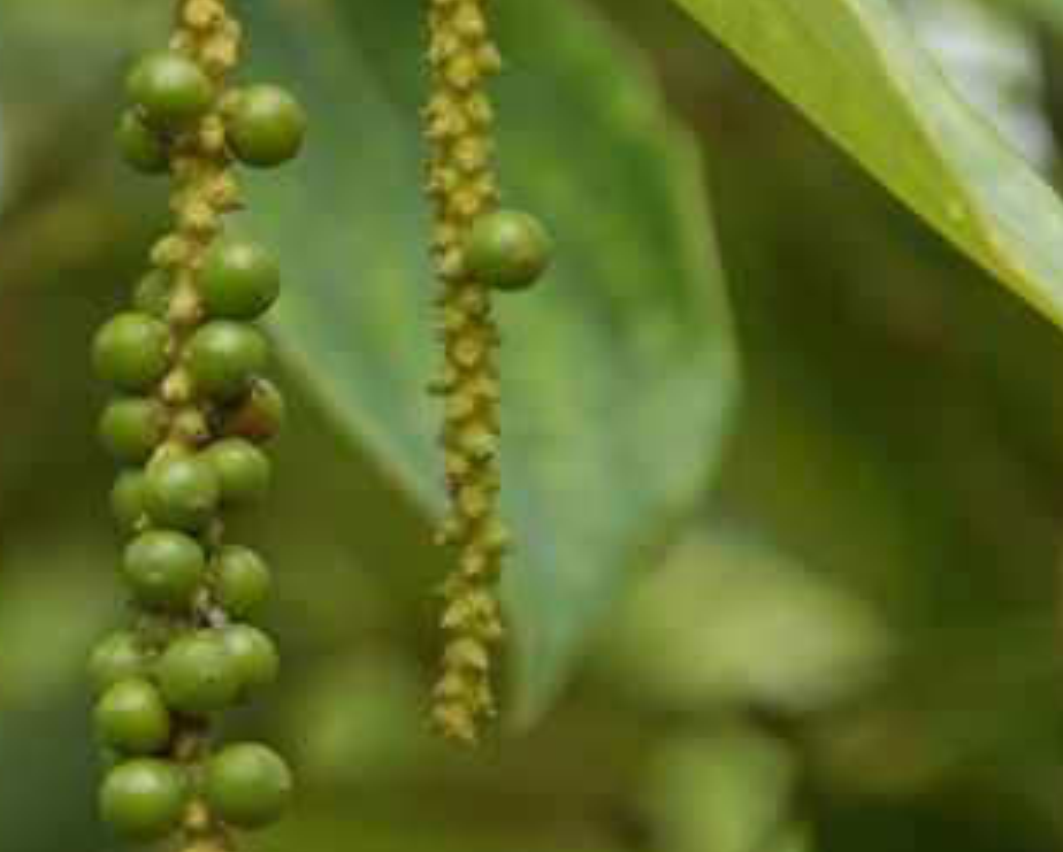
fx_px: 7274
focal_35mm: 231
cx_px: 179
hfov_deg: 8.3
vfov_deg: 6.7
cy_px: 514
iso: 200
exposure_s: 1/80
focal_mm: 92
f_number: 5.6
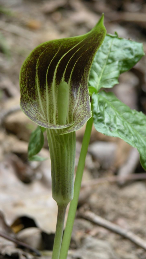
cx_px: 90
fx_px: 1680
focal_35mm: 244
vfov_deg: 8.8
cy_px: 130
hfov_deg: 5.0
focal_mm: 56.7
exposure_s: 1/13.9
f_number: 4.1
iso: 100
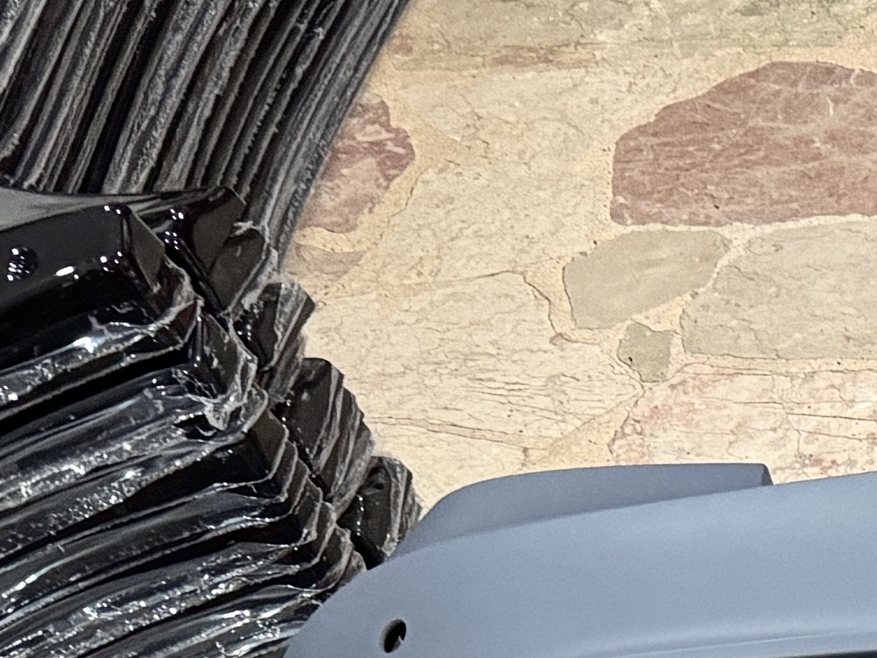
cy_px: 1636
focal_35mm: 128
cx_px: 1783
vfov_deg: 10.0
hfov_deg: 13.2
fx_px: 3243
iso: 400
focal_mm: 6.76
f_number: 1.78
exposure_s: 1/50
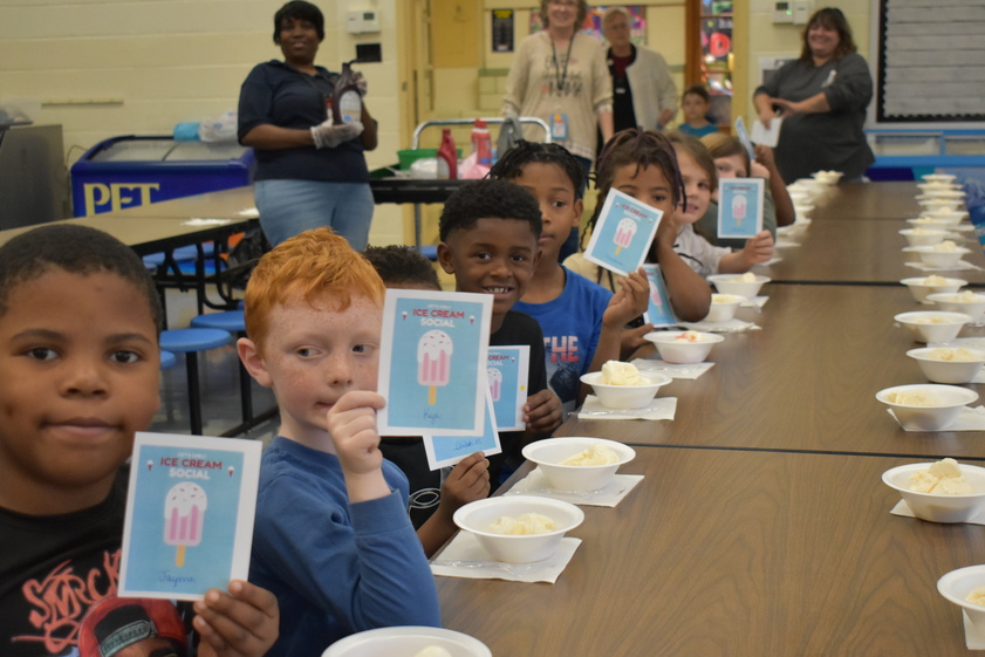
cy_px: 394
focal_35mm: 57
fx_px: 1549
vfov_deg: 23.9
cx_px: 468
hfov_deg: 35.3
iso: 1800
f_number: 4.2
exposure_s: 1/125
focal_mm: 31
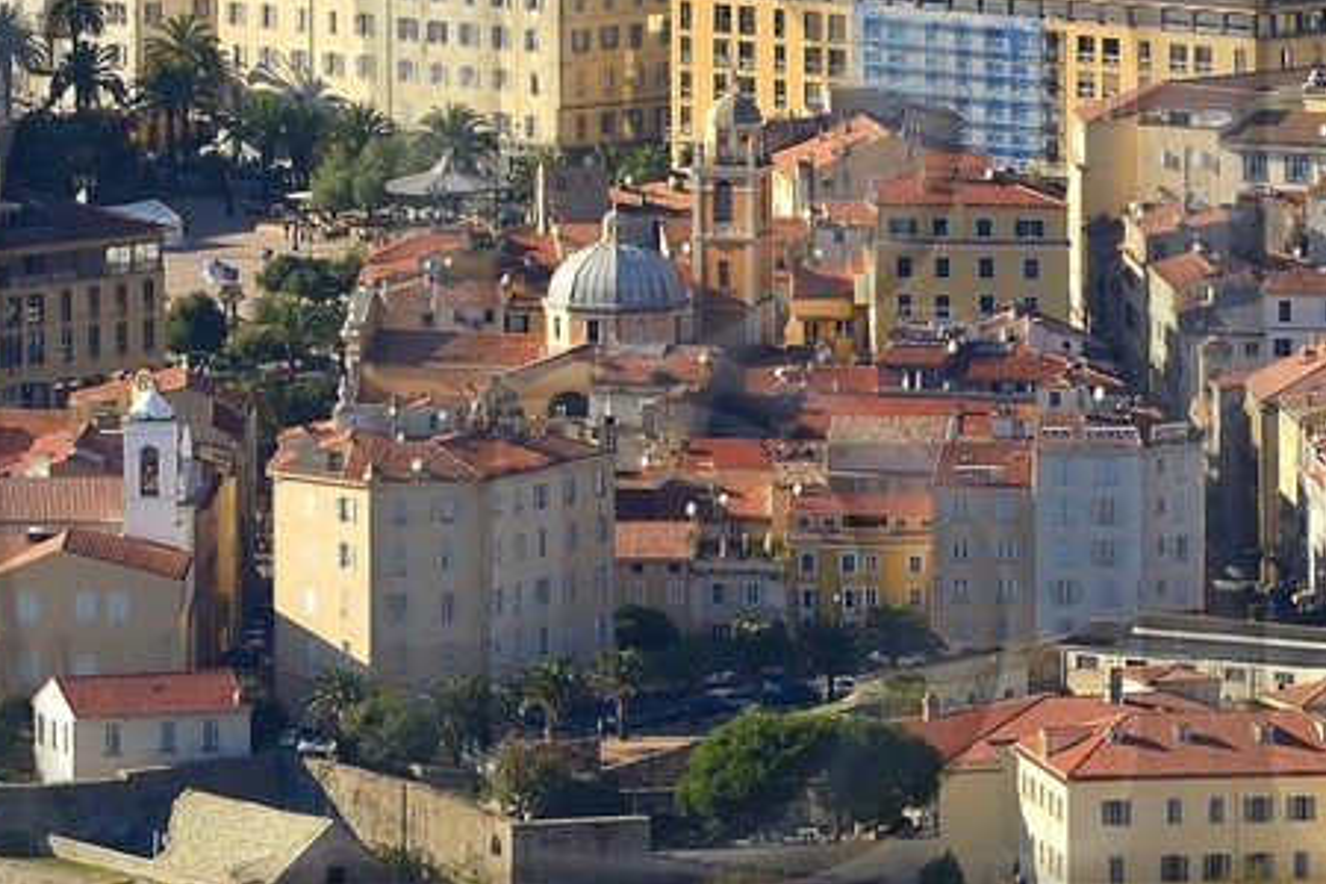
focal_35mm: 711
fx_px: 26186
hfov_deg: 2.9
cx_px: 1067
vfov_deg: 1.9
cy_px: 407
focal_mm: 200
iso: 400
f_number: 9
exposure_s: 1/1000
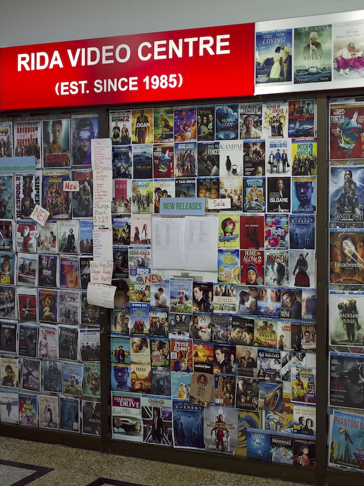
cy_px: 242
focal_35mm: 51
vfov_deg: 37.5
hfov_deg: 28.6
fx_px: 715
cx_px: 196
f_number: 2.5
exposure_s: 1/160
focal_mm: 35
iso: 1250
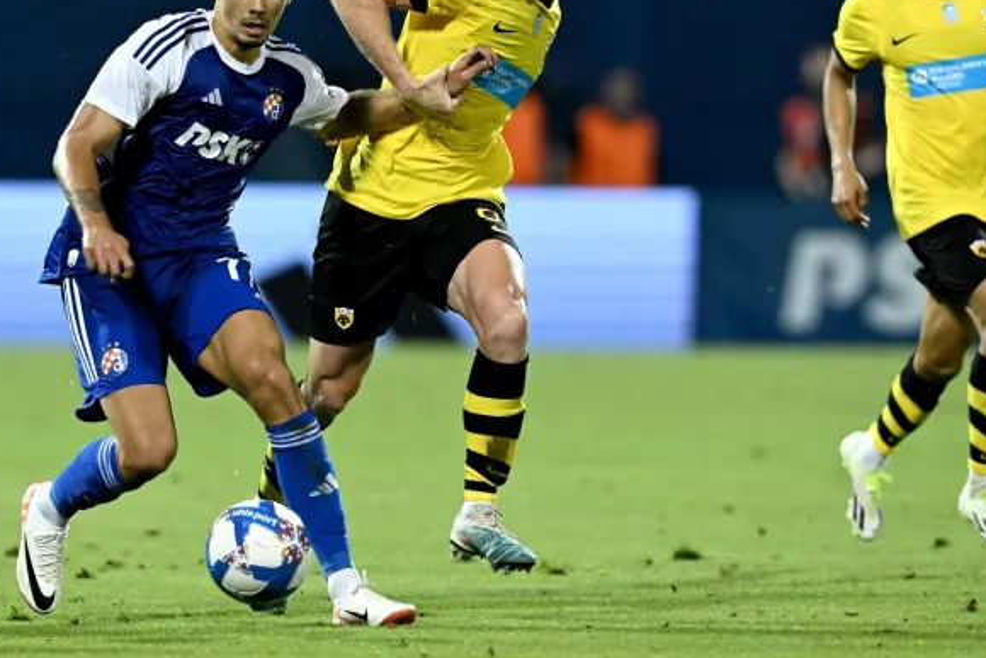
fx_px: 14354
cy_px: 261
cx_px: 484
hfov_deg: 3.9
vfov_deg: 2.6
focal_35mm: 524
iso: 5000
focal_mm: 400
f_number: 4
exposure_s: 1/1000
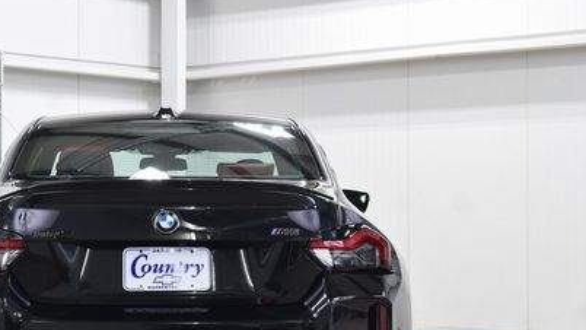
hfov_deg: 21.2
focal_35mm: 100
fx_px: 1554
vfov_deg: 12.1
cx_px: 169
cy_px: 234
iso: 560
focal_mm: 40
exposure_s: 1/15
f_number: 6.3
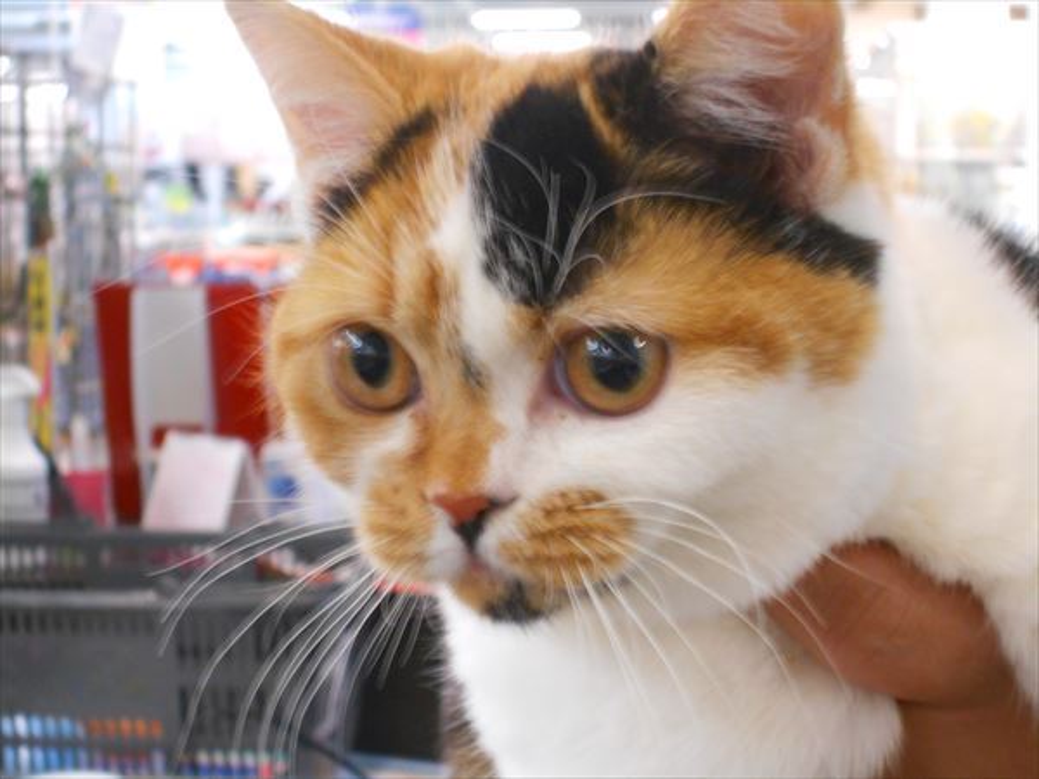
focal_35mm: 76
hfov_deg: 25.7
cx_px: 520
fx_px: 2281
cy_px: 390
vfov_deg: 19.4
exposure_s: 1/20
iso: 400
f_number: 5.8
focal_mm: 13.5
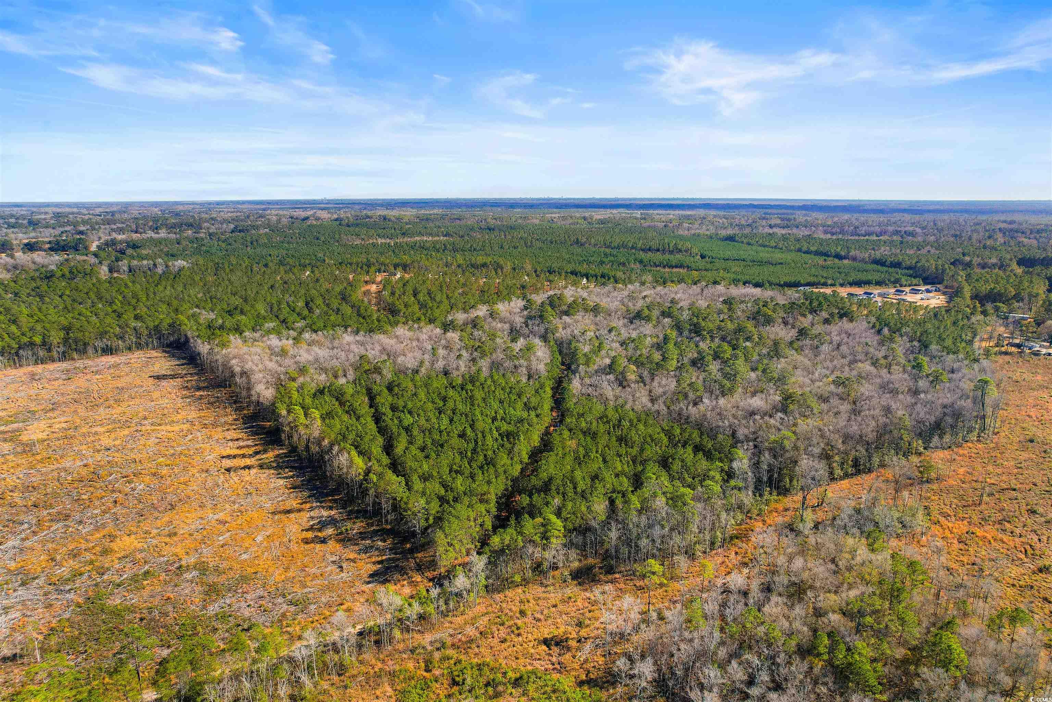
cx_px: 526
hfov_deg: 78.6
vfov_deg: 57.2
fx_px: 643
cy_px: 351
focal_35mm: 22
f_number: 2.8
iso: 140
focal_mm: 8.38
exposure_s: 1/250
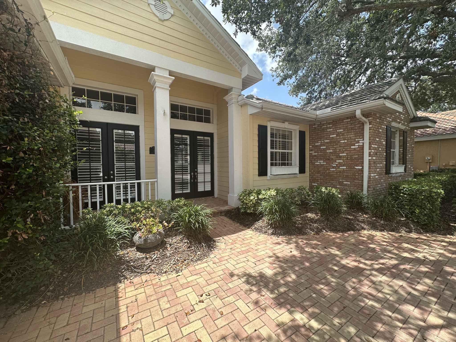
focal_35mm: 14
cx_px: 228
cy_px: 171
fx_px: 184
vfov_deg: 85.7
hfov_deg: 102.1
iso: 40
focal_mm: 2.22
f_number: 2.2
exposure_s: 1/535
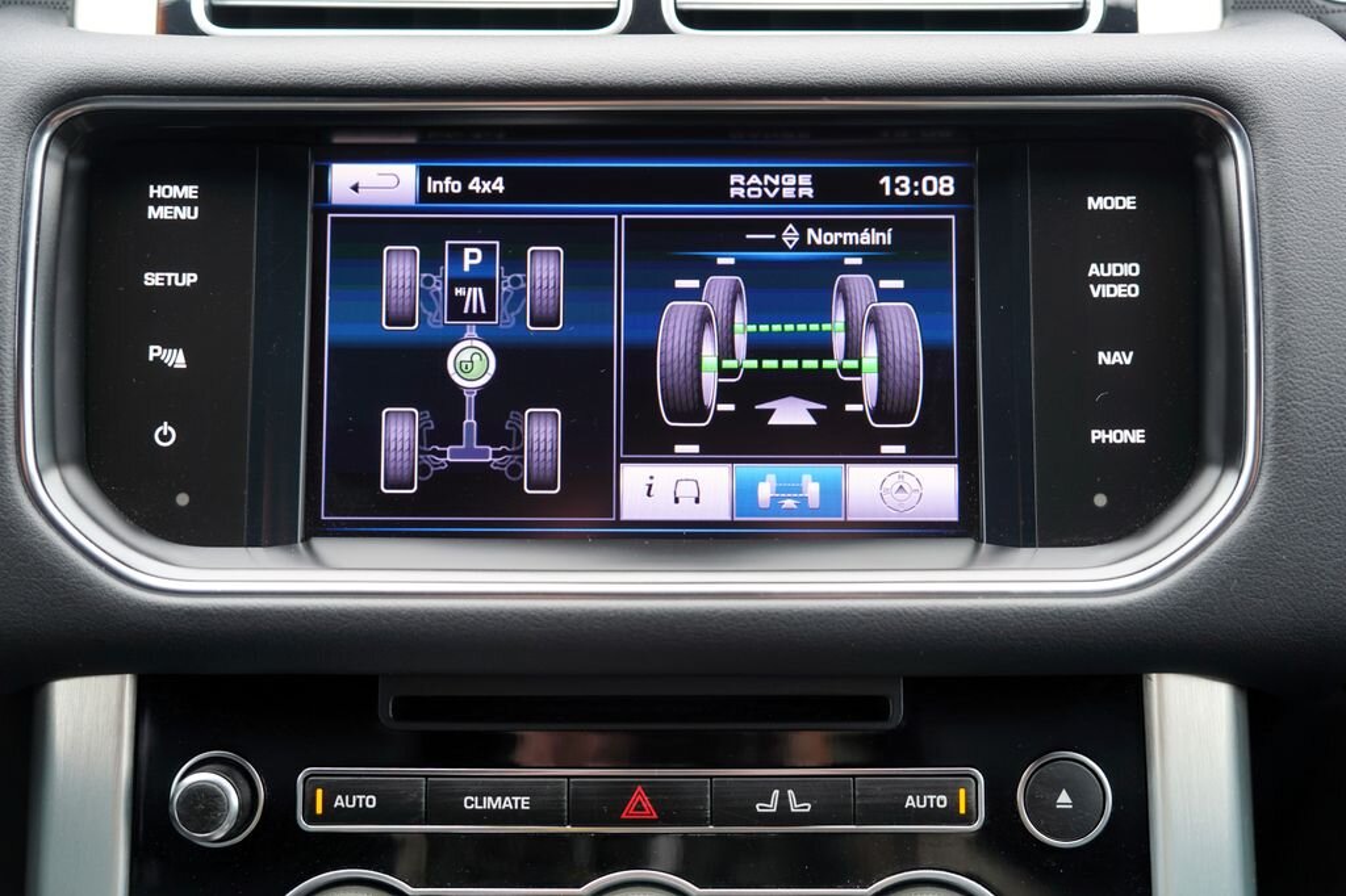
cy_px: 448
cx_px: 673
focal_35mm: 40
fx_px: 1495
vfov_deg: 33.4
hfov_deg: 48.5
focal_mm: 40
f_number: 3.2
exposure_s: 1/40
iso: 100
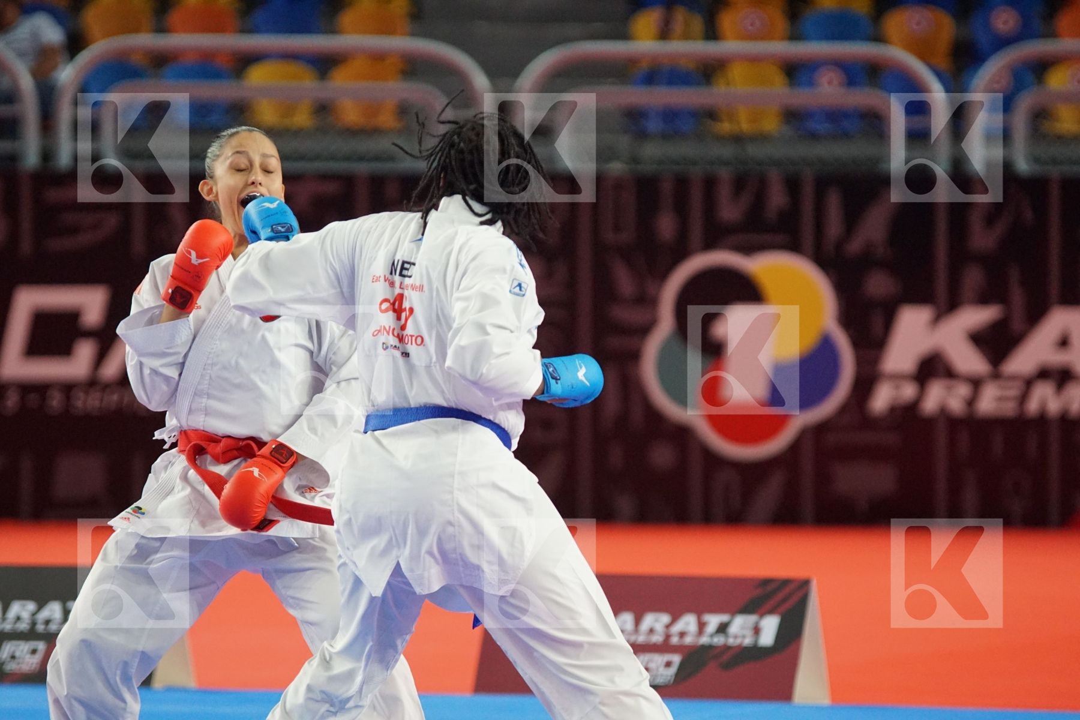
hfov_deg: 8.6
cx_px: 540
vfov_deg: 5.7
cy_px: 360
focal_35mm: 240
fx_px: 7199
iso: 3200
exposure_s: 1/1600
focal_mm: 160
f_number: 2.8
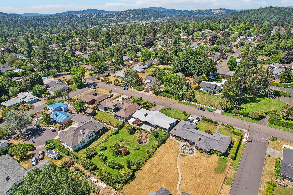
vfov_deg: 57.2
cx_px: 146
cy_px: 98
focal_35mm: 22
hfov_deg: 78.6
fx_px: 179
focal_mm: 8.4
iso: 120
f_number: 2.8
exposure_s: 1/400
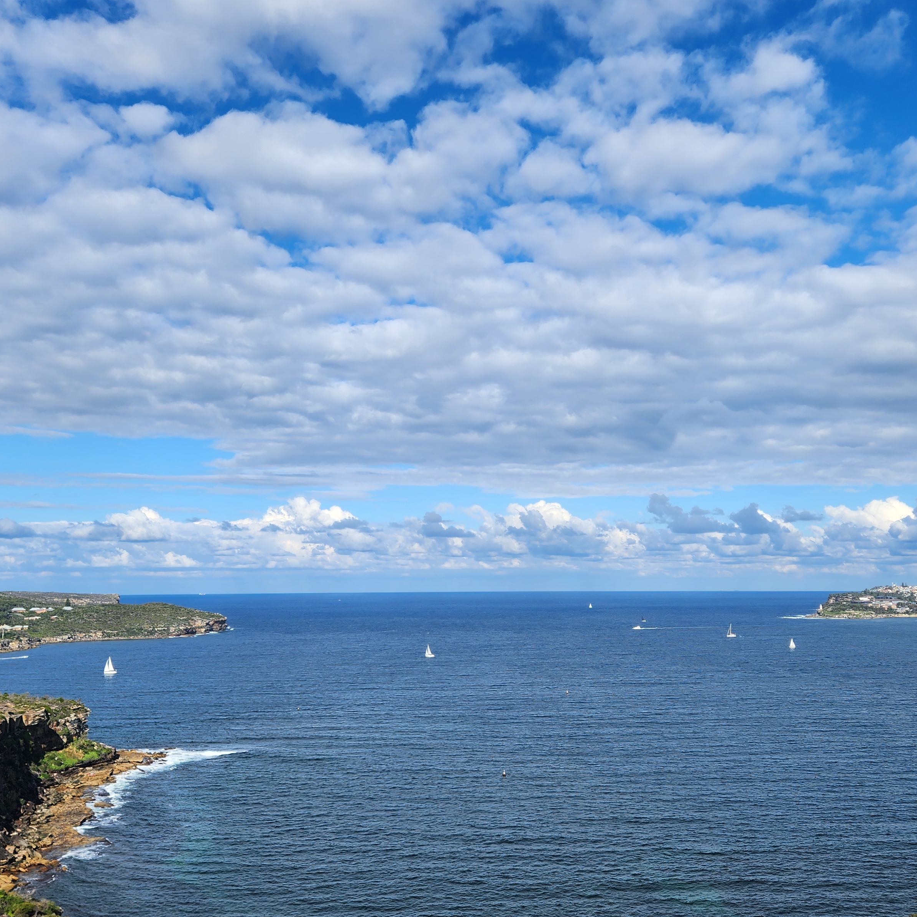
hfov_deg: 48.3
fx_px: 1019
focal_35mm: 34
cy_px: 476
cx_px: 519
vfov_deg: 48.4
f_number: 1.8
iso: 20
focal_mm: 5.4
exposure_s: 1/1973
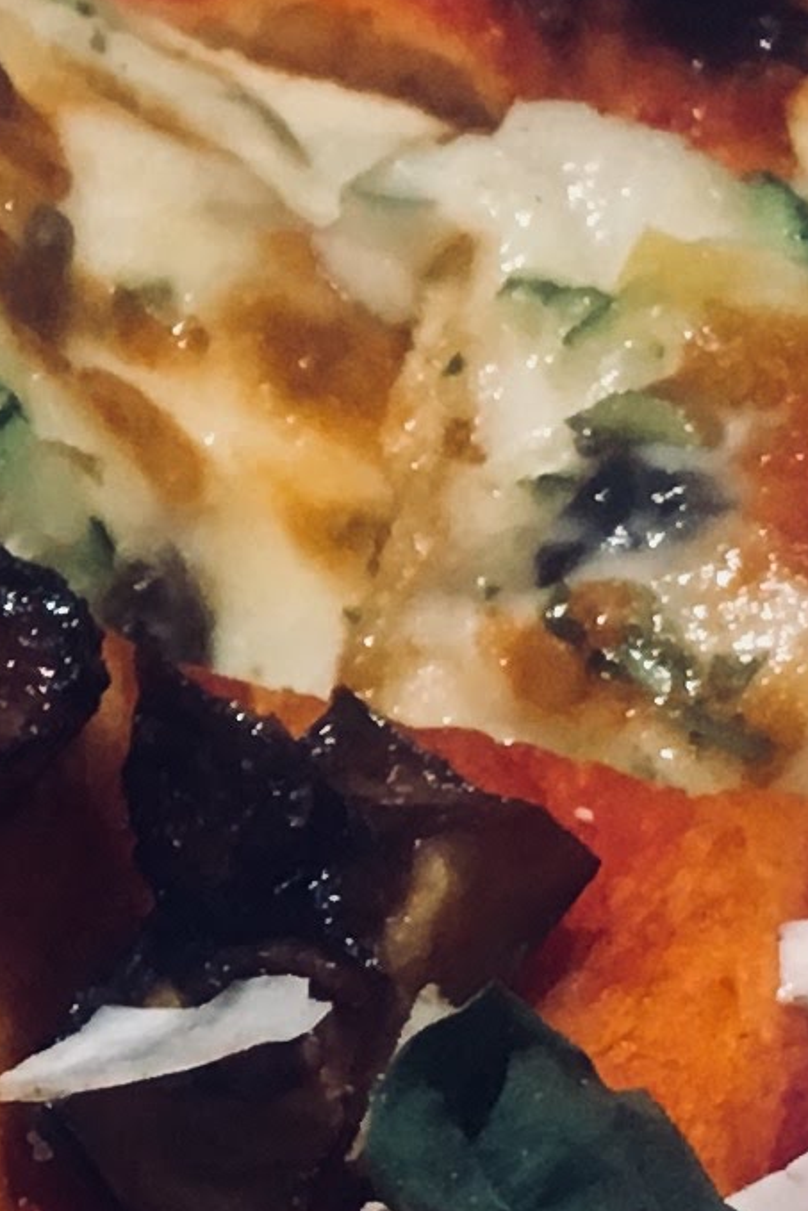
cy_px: 1516
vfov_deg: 11.2
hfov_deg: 7.4
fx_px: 6023
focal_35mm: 179
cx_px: -856
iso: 125
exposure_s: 1/33
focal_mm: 4.15
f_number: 2.2
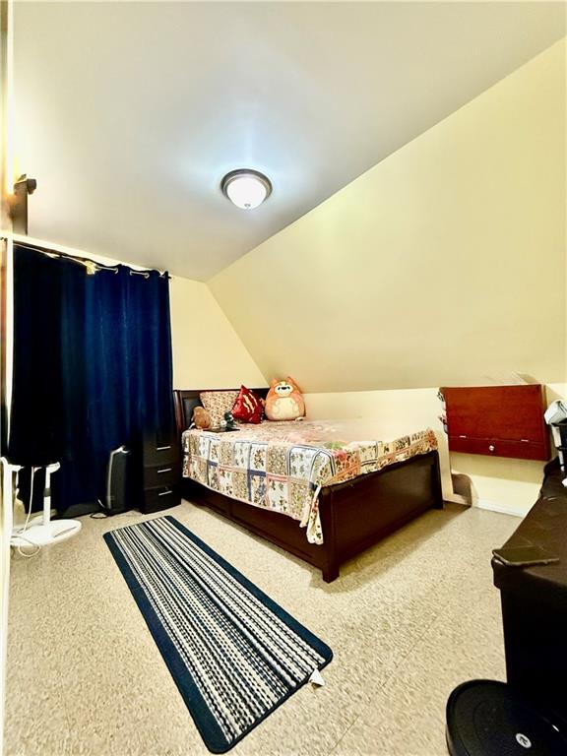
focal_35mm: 14
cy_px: 378
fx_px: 306
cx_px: 284
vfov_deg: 102.1
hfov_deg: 85.7
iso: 800
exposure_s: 1/60
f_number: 2.2
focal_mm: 2.22
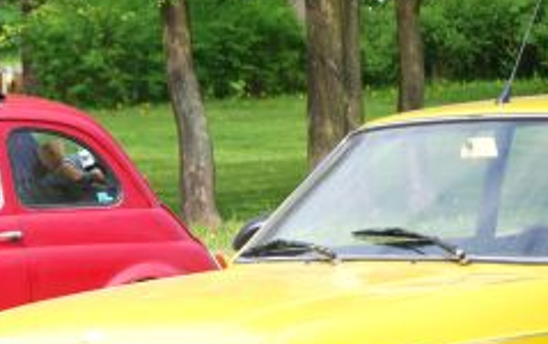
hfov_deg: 8.1
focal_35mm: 256
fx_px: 3828
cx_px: -11
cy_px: 171
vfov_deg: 5.1
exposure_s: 1/500
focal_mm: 80
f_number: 5.6
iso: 180
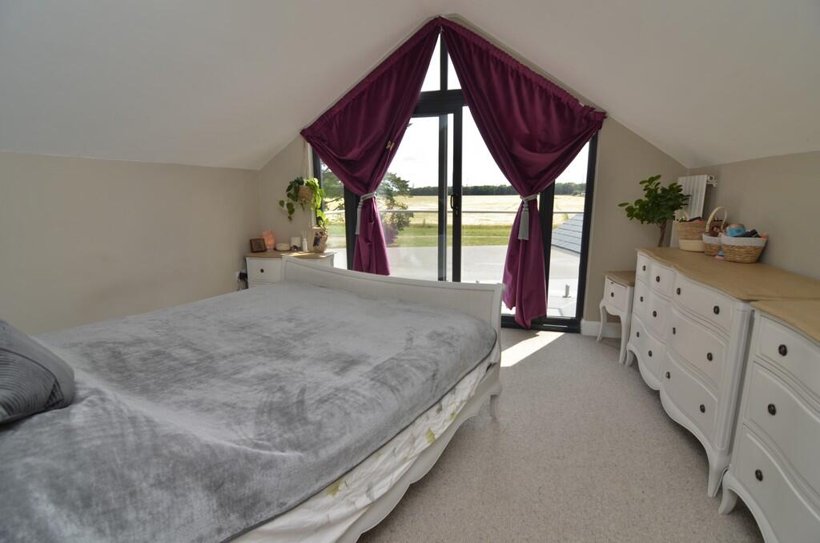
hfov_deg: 95.1
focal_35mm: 16
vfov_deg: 71.8
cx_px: 410
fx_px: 375
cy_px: 272
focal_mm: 11
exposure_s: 1/125
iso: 100
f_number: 5.6
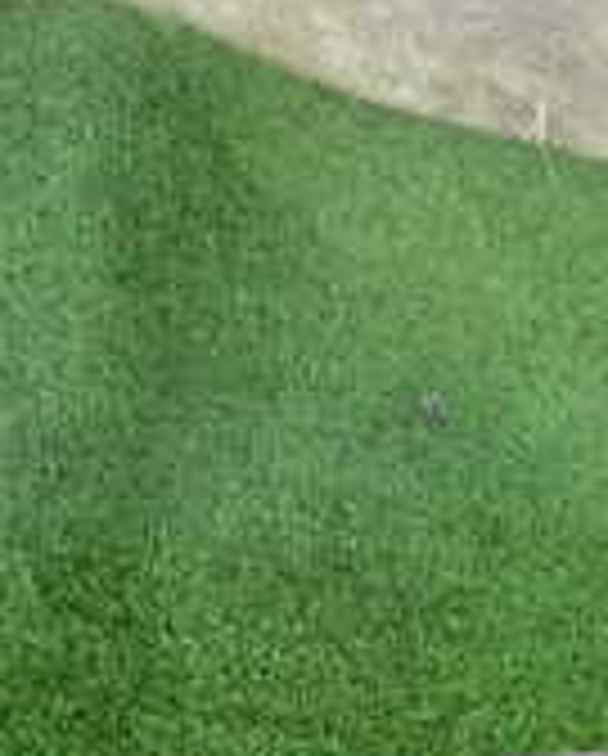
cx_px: 482
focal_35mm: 87
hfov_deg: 17.6
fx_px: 1952
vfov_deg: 20.4
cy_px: 936
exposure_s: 1/30
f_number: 2
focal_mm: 4.5
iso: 640
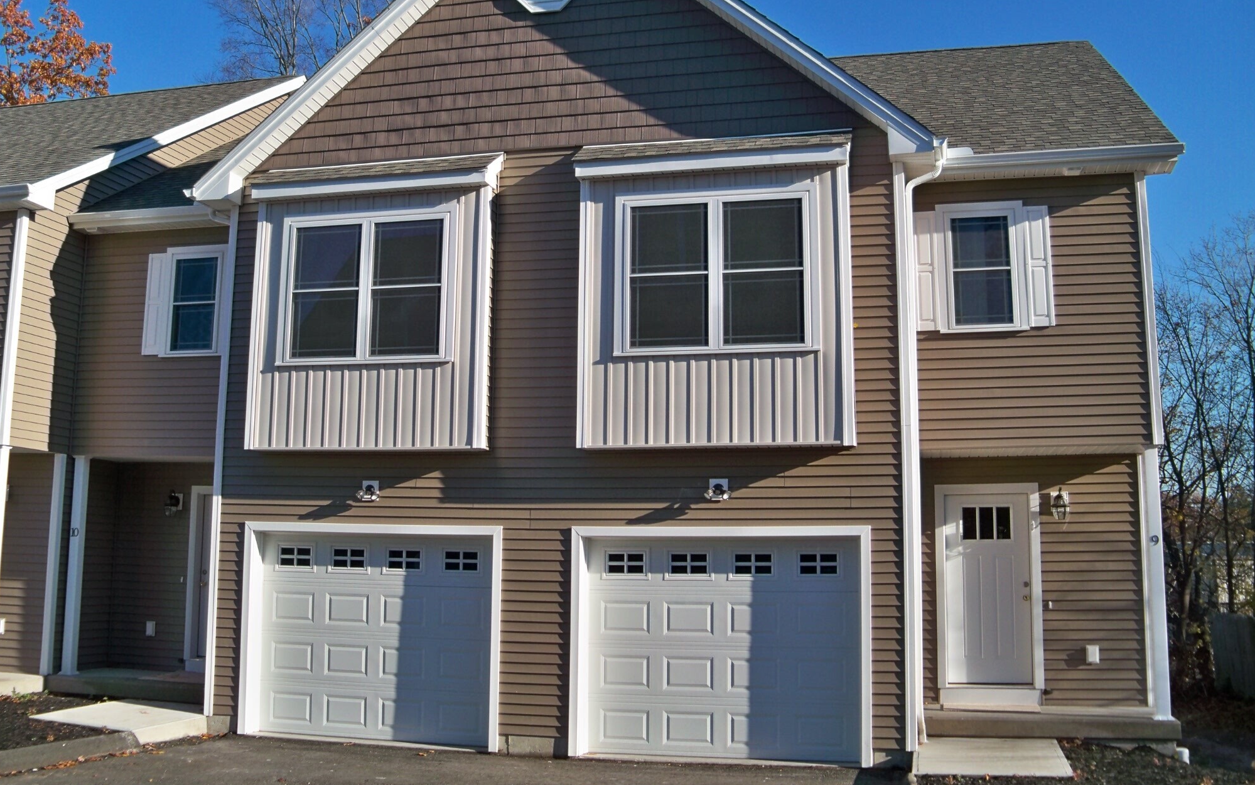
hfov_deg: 51.5
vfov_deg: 33.5
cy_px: 341
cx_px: 625
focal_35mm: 38
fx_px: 1300
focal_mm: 6.2
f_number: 3.5
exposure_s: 1/500
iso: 80
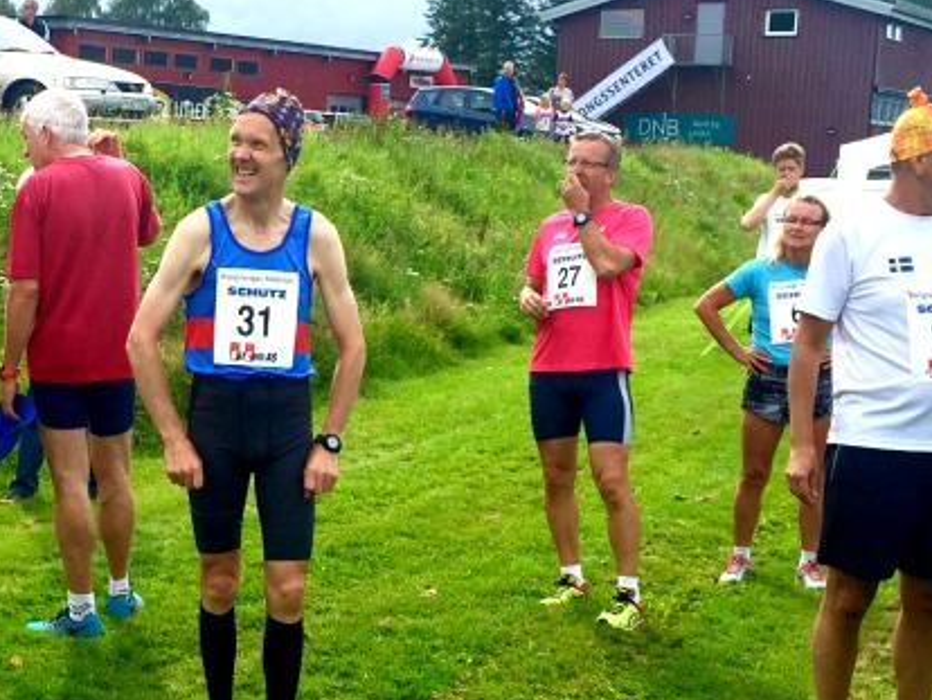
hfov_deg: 27.2
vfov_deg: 21.0
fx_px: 1886
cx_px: 187
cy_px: 412
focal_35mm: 70
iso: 32
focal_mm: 4.15
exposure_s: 1/1276
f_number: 2.2
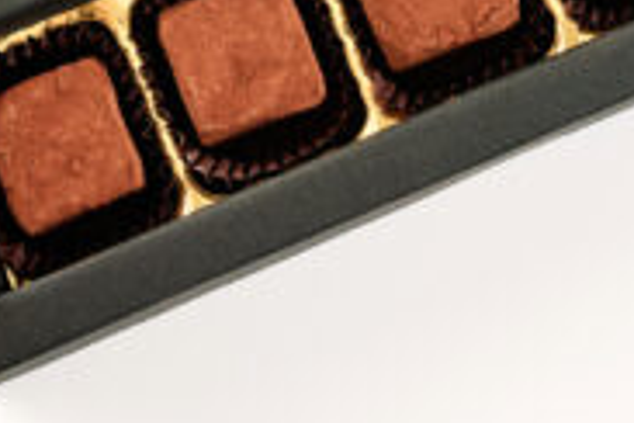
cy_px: -238
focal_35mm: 210
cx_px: 478
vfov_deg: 6.4
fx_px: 3698
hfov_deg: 9.8
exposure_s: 1/200
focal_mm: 60
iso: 100
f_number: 9
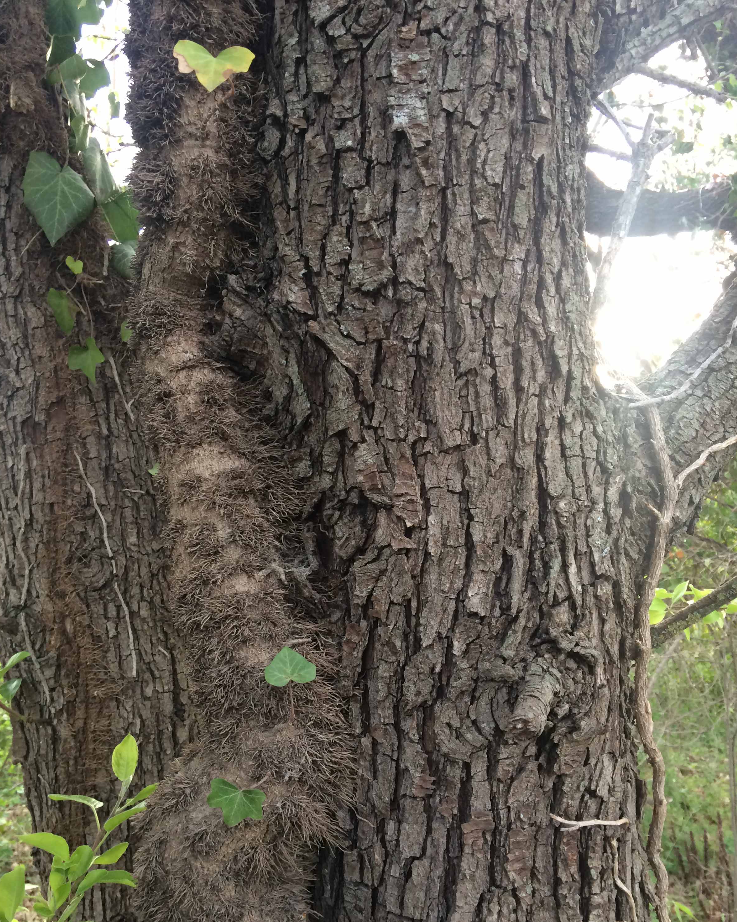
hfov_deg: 47.1
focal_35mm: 31
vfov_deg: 57.1
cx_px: 365
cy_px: 495
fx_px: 845
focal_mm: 4.15
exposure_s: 1/33
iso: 100
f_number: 2.2
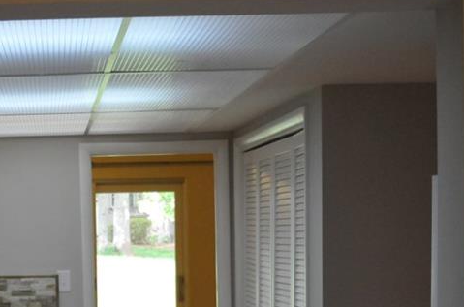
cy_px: 255
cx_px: 27
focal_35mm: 77
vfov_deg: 17.5
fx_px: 990
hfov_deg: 25.4
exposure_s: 1/200
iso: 1600
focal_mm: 24
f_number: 5
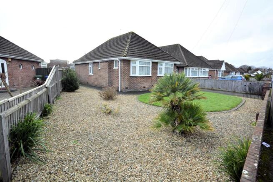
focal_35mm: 20
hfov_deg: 85.4
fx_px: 148
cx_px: 136
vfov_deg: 63.2
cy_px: 91
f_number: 8
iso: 400
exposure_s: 1/200
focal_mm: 13
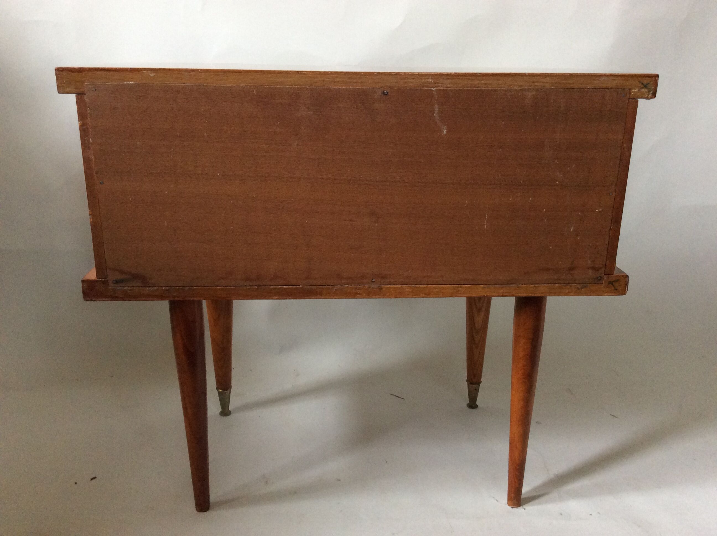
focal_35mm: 32
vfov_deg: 44.1
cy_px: 268
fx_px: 662
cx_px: 358
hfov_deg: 56.9
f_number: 2.4
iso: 160
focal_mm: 3.3
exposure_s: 1/25
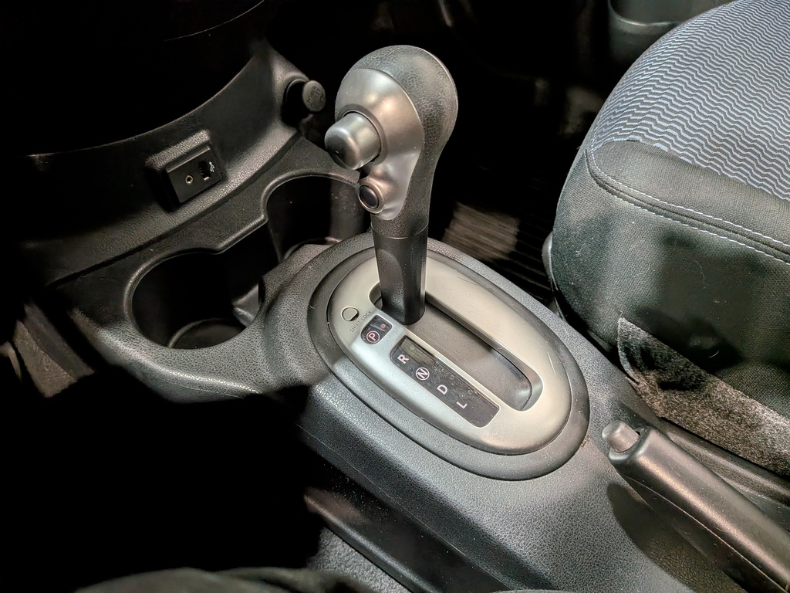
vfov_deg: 56.8
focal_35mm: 24
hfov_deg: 71.6
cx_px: 395
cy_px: 296
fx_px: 548
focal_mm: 4.53
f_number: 1.7
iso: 41
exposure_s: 1/100
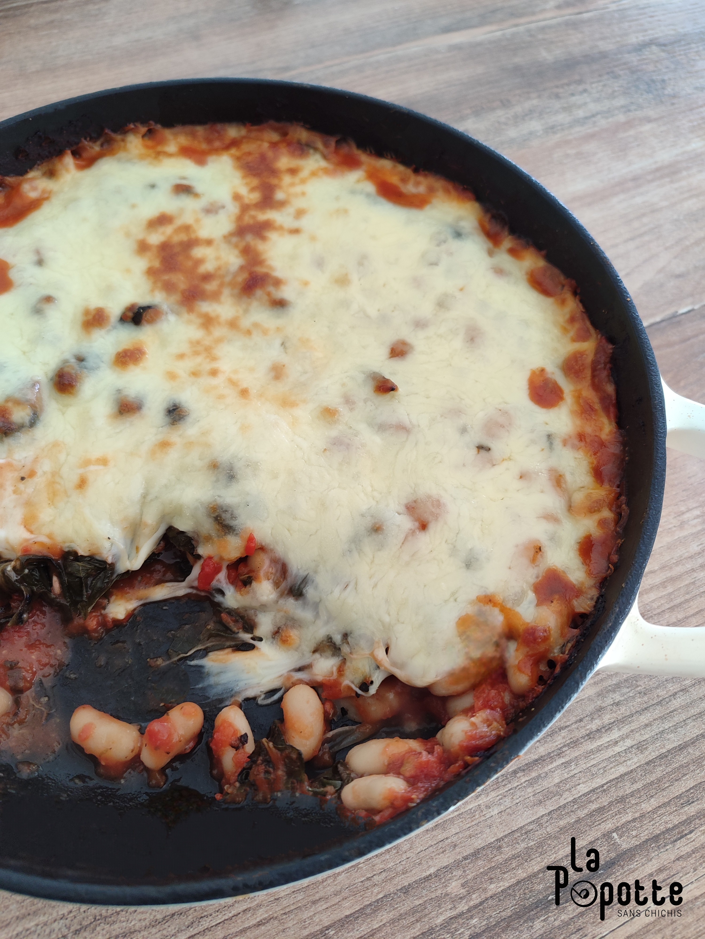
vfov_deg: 69.4
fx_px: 679
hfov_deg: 54.9
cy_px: 470
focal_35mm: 25
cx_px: 352
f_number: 1.89
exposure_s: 1/50
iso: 481
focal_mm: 5.95
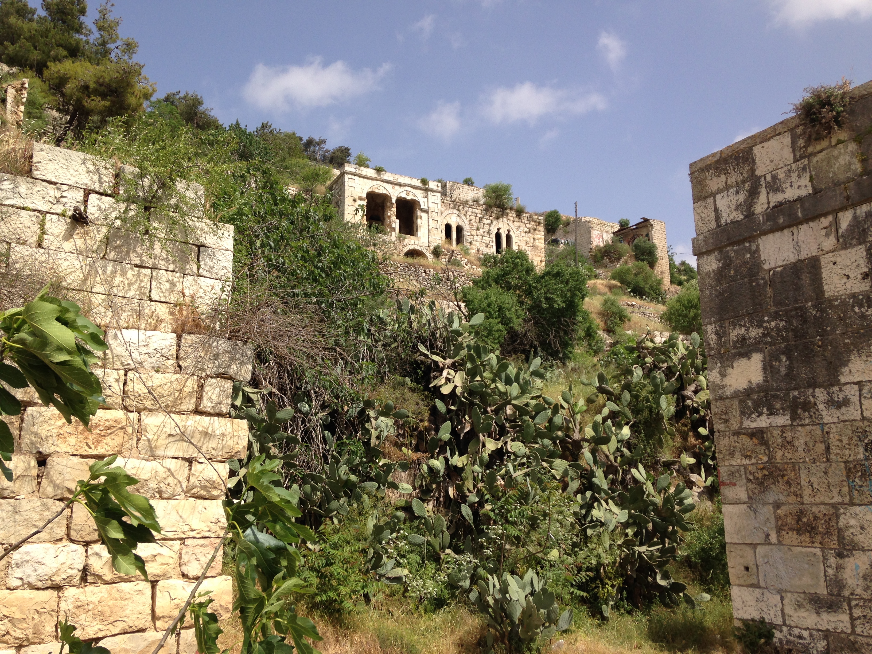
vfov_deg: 42.9
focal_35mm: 33
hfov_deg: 55.4
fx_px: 831
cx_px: 436
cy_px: 327
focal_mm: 4.12
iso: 50
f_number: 2.4
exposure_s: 1/1595
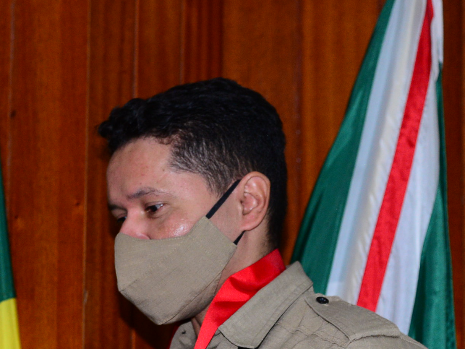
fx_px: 2620
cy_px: 318
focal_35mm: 195
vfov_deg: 7.6
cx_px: -25
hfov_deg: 10.0
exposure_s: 1/125
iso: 1600
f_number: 4.5
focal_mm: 82
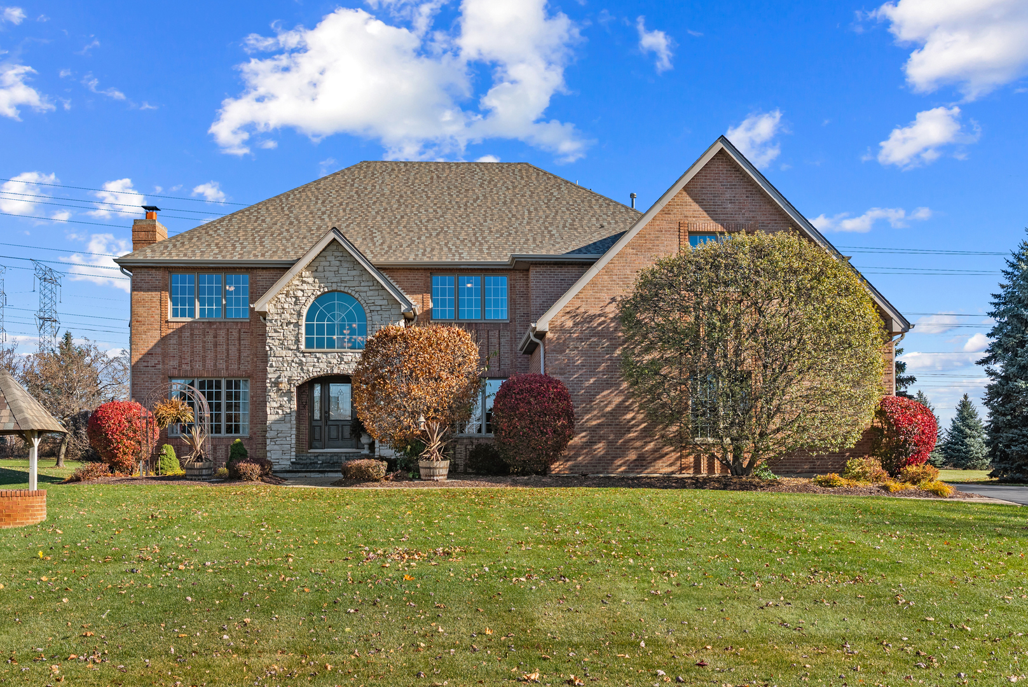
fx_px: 1000
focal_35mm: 35
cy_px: 344
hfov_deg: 54.4
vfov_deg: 37.9
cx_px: 514
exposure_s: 1/40
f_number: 8
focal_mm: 35
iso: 640
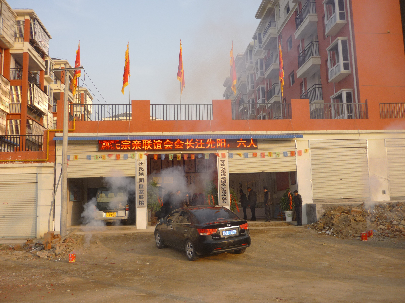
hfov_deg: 55.4
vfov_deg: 42.9
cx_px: 202
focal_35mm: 33
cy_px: 152
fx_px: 386
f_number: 2.8
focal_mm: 5.5
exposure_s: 1/640
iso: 100
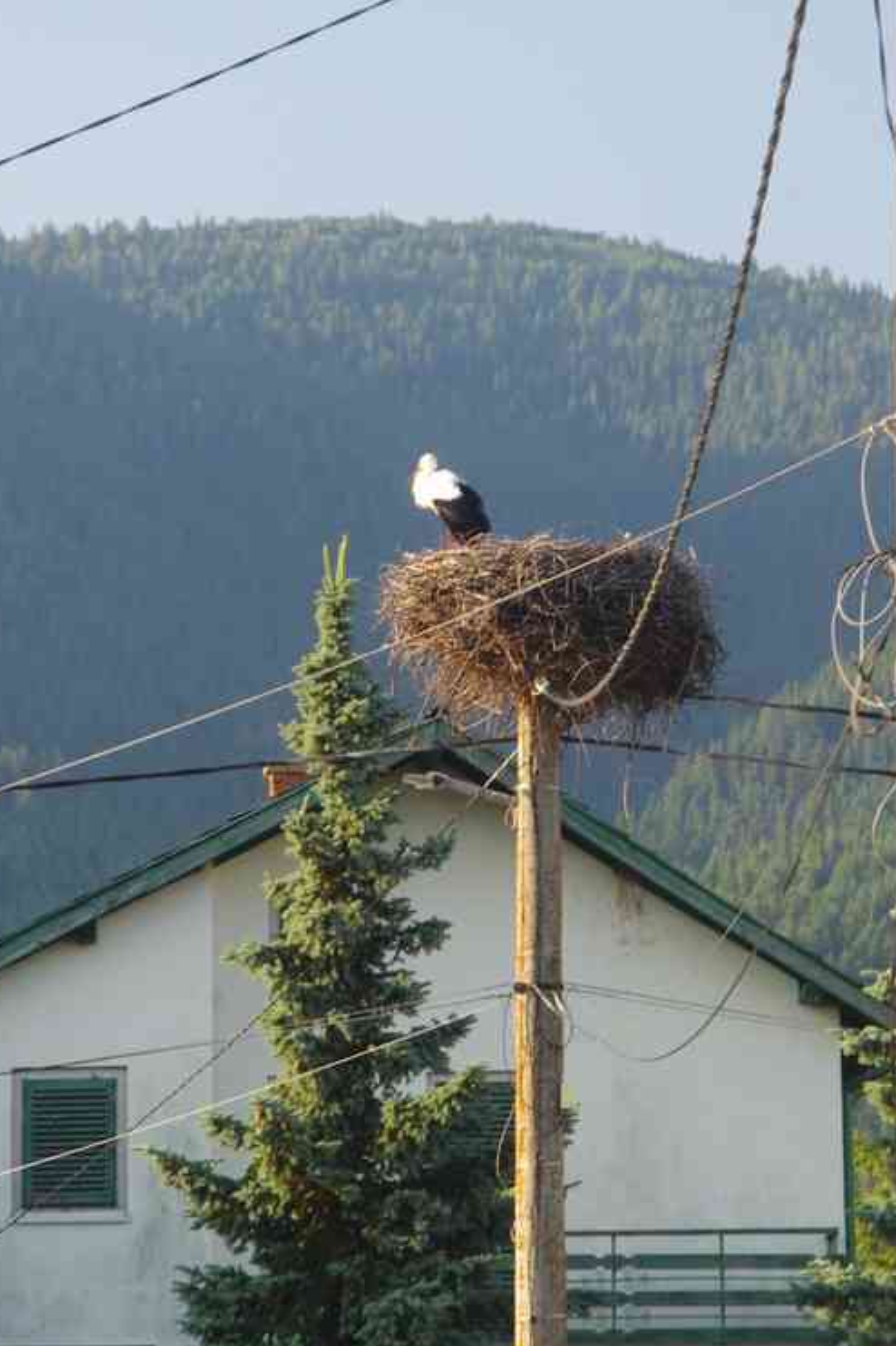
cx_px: 490
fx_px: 2466
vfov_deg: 30.5
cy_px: 614
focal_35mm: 66
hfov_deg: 20.6
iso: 400
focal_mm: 32.5
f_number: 6.3
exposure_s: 1/60
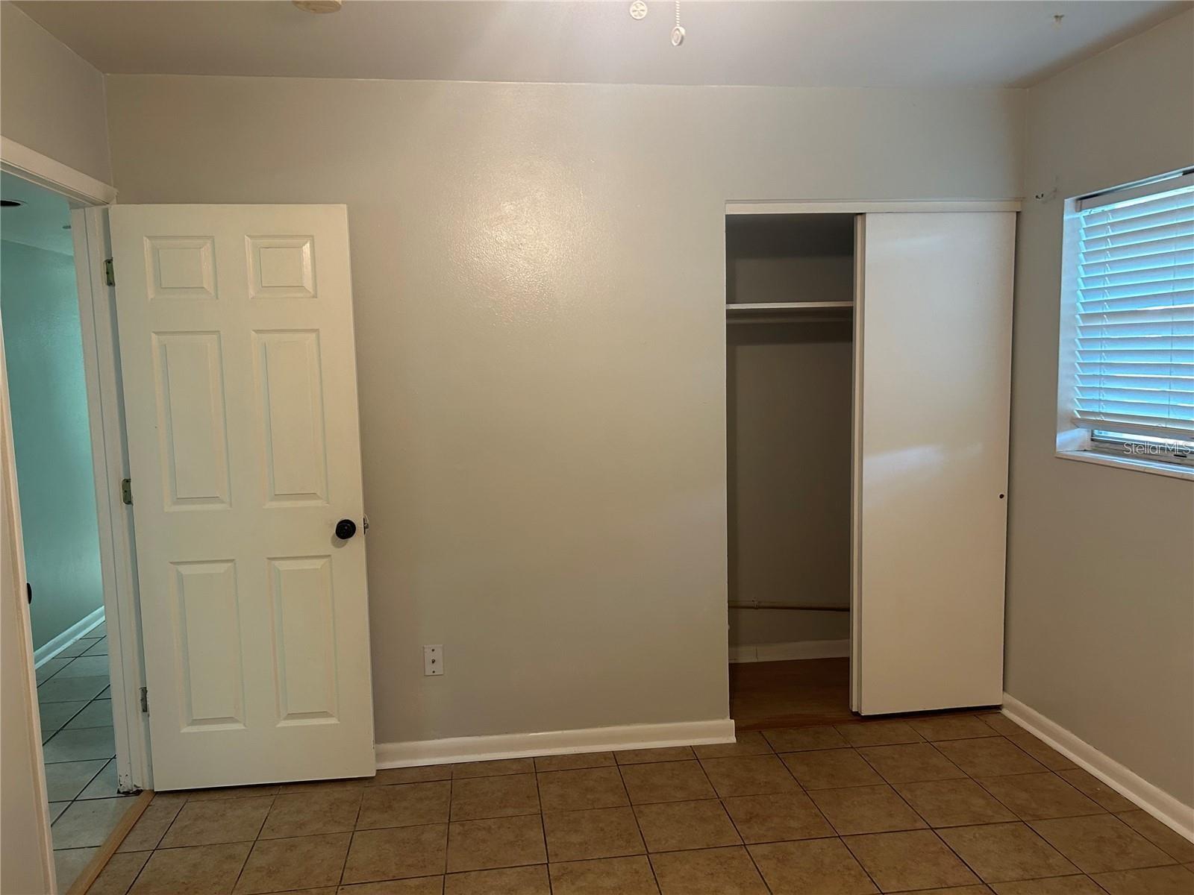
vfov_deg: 53.1
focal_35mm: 26
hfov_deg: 67.3
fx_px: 897
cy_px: 448
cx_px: 597
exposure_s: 1/60
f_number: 1.5
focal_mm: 5.7
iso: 160
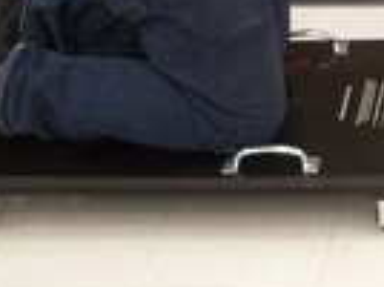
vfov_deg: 10.7
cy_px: -166
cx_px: 582
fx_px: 1473
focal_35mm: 133
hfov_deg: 13.9
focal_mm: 7.8
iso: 160
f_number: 2.8
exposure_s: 1/30
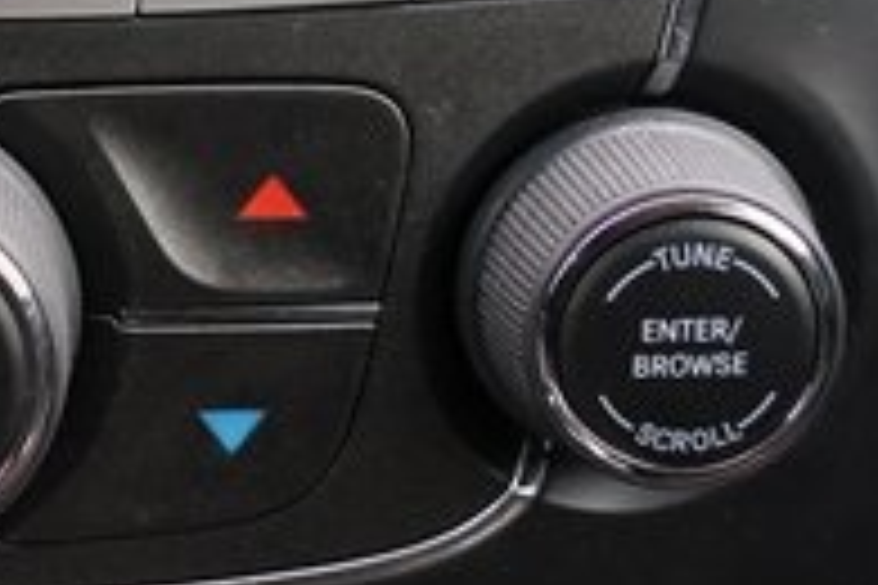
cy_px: -119
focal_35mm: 102
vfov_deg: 13.1
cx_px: -104
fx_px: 2487
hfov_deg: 19.2
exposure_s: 1/60
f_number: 4
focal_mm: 31
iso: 800
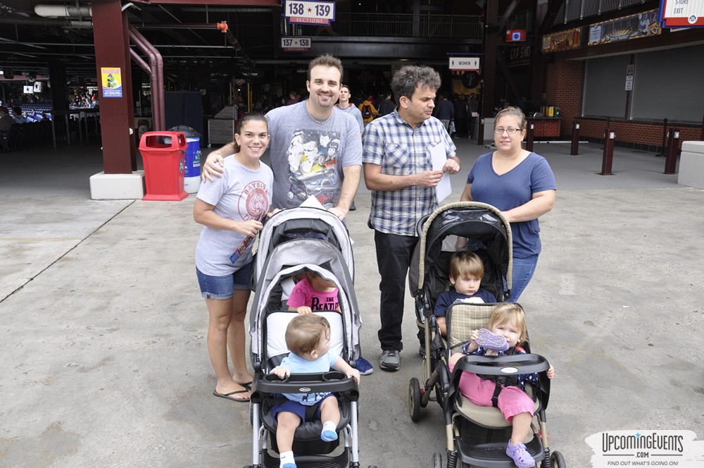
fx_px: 644
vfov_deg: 39.9
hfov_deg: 57.3
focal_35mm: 33
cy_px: 234
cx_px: 352
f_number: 9
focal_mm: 22
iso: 400
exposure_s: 1/80
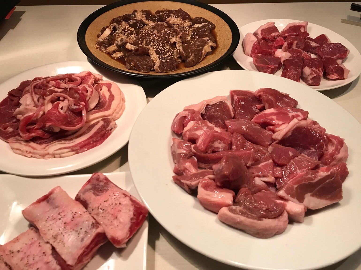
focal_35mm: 28
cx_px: 180
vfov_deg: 49.7
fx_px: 292
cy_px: 135
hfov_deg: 63.5
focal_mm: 3.99
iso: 40
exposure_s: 1/25
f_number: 1.8
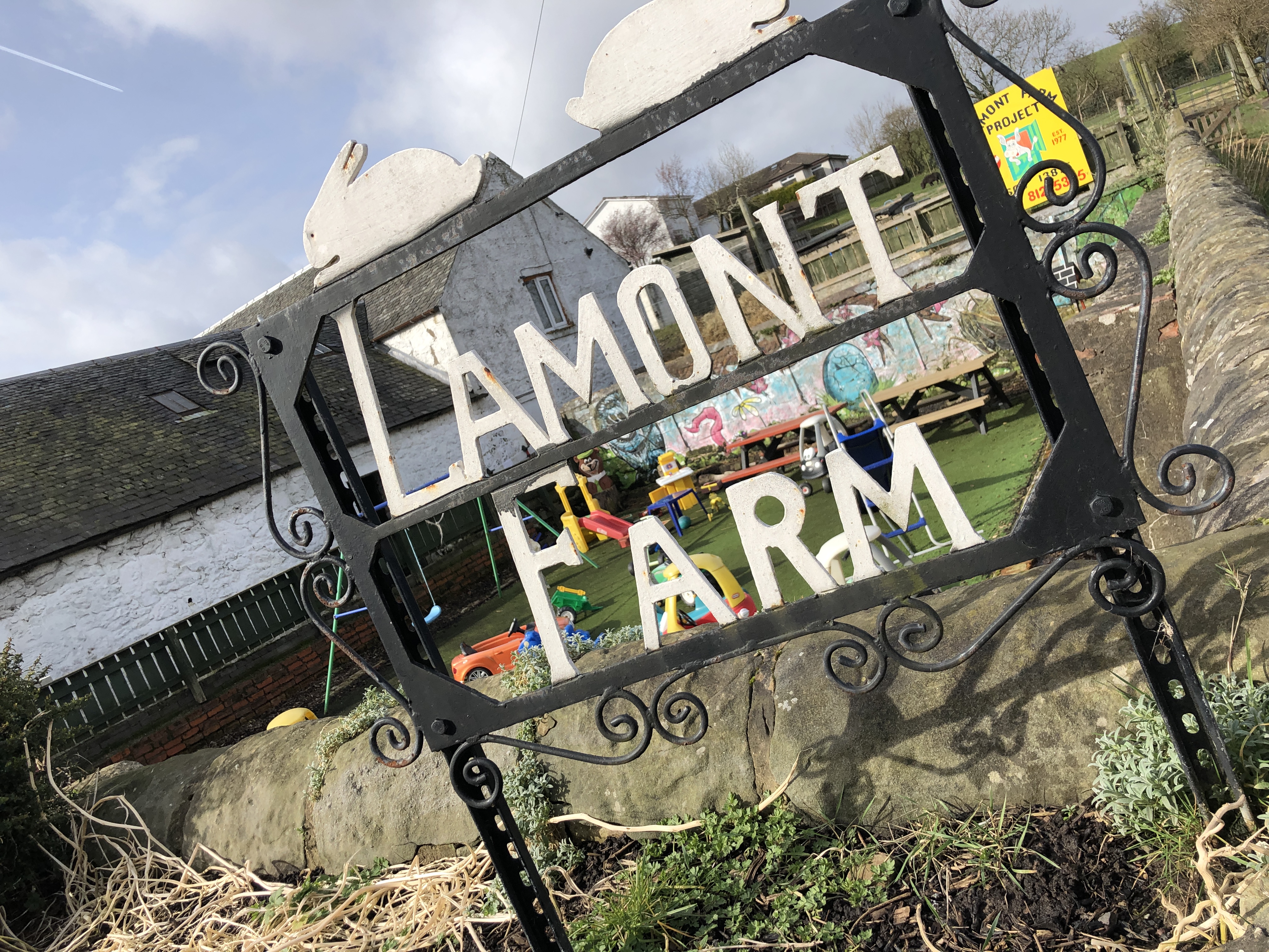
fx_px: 1026
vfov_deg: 49.7
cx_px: 634
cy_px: 476
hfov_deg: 63.4
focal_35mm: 28
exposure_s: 1/1656
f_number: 1.8
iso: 20
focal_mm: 4
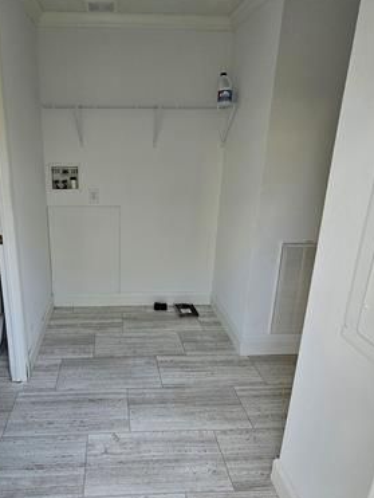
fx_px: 302
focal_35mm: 21
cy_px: 243
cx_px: 133
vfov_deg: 78.9
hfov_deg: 62.3
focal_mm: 2.2
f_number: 2.2
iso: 80
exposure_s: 1/77
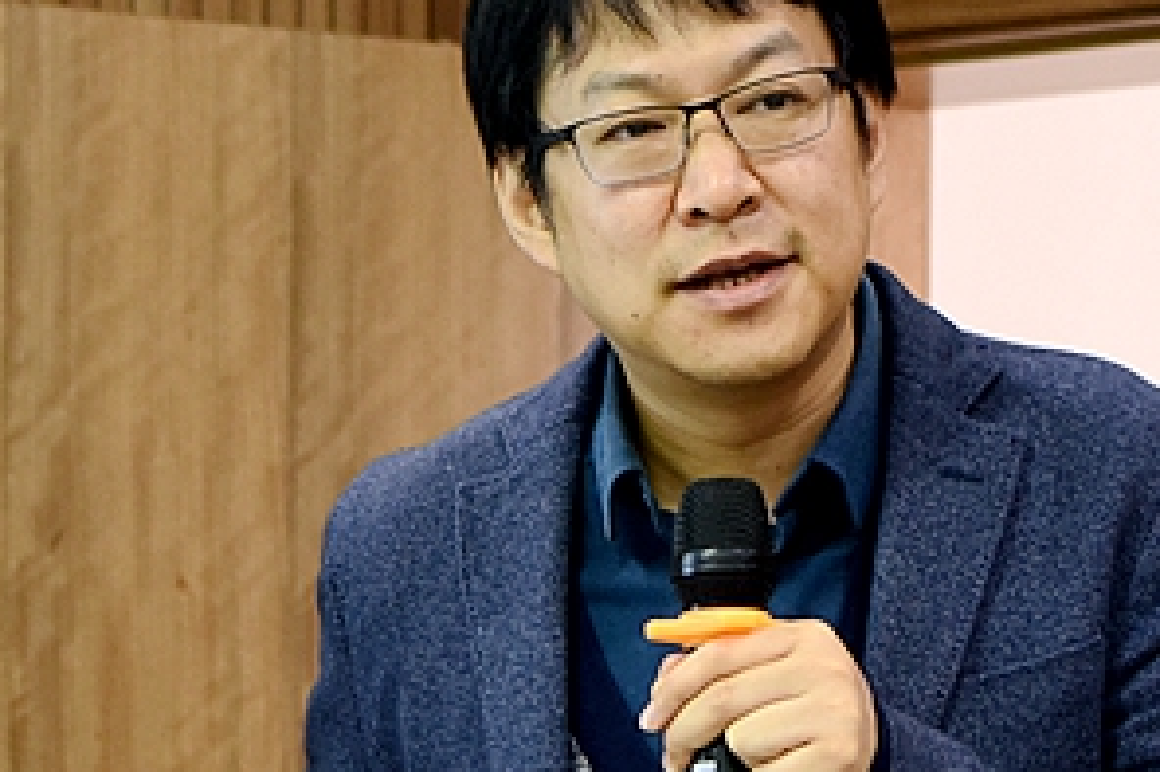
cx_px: 698
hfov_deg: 15.2
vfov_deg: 10.1
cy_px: 590
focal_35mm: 135
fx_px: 4347
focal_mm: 50
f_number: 3.5
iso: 800
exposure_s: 1/50
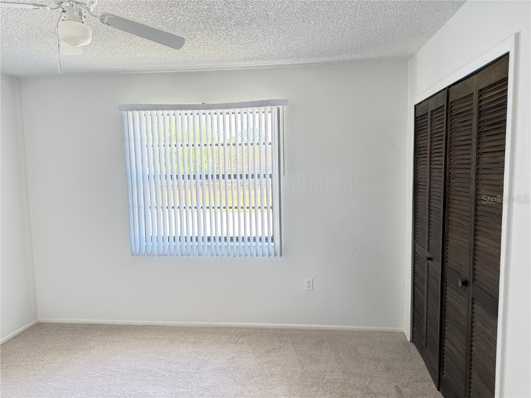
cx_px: 266
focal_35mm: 24
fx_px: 368
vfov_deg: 56.8
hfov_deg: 71.6
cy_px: 199
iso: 200
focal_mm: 6.76
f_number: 1.78
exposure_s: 1/111
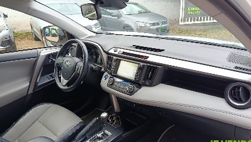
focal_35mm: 27
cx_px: 127
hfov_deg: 69.8
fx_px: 180
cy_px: 66
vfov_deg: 42.9
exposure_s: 1/100
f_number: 1.7
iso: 324
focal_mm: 5.24
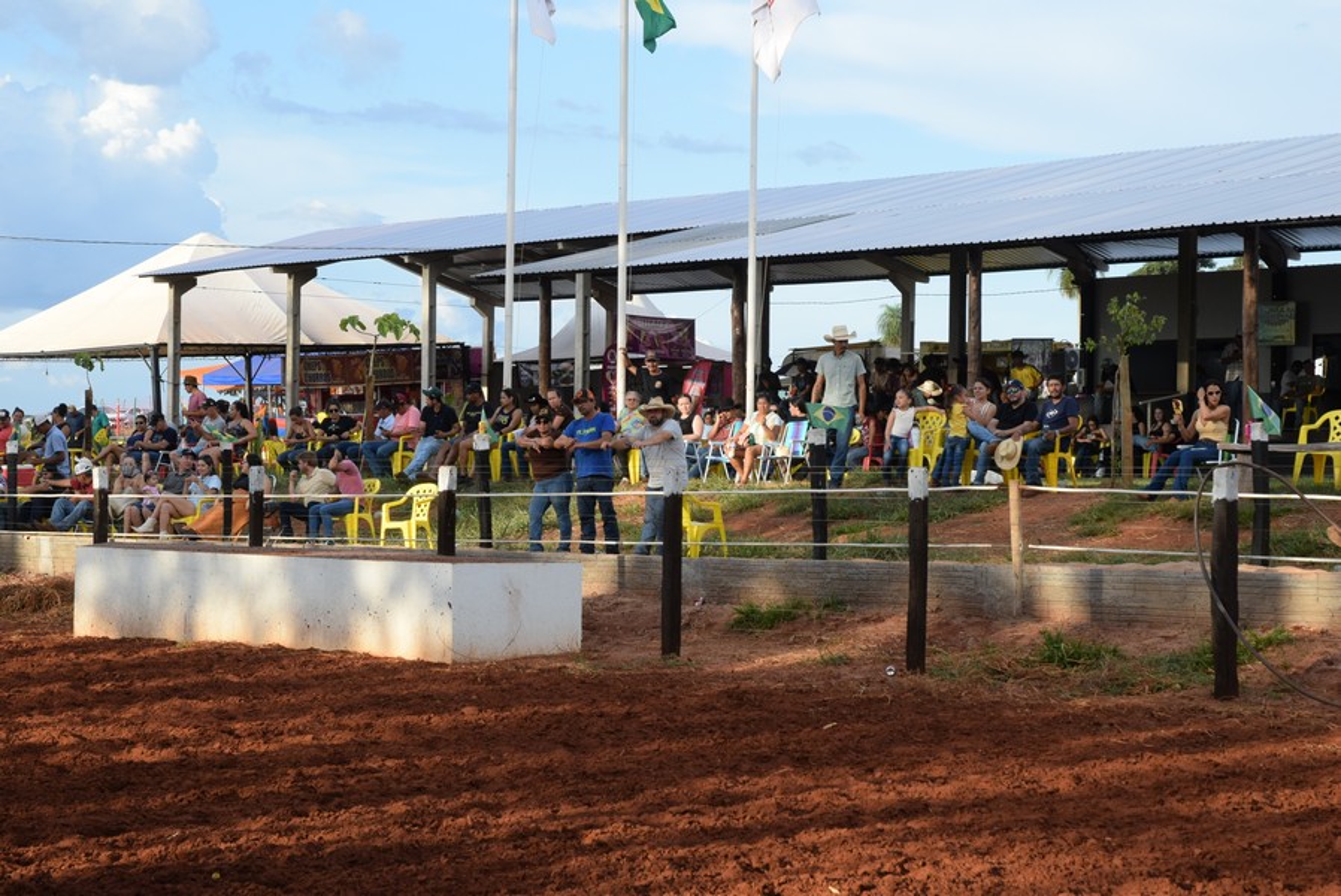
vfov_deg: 18.2
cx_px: 670
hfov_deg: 27.0
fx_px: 2795
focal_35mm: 75
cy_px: 448
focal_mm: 50
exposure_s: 1/500
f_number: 11
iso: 800
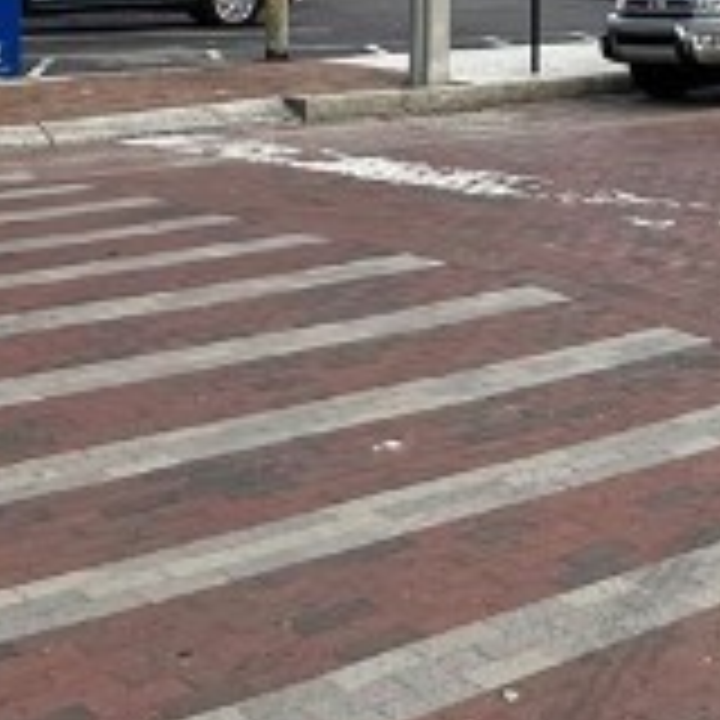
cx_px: 806
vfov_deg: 20.6
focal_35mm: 79
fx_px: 1859
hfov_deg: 20.8
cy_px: -122
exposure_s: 1/1742
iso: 40
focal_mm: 2.22
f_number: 2.2
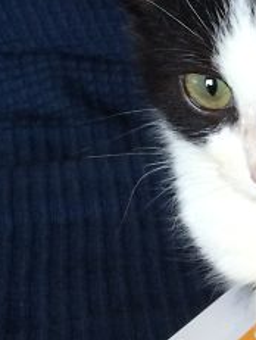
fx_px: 993
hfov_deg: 13.8
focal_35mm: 101
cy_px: 322
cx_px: 388
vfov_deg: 19.0
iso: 320
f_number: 2.2
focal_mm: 4.15
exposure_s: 1/30
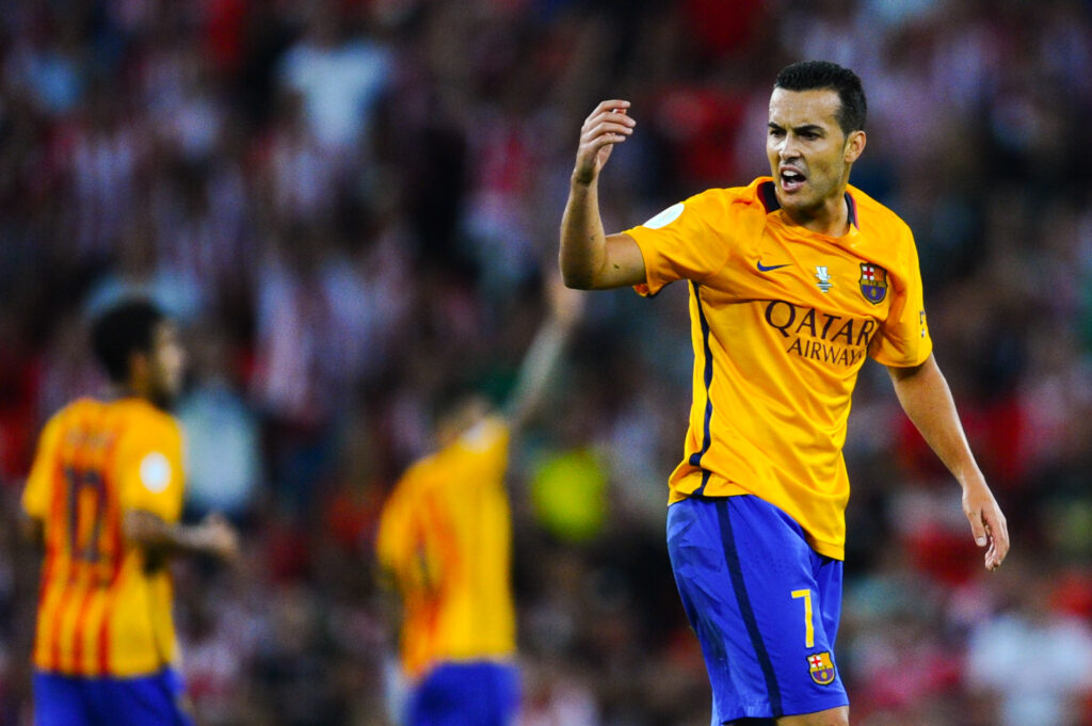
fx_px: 12123
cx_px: 546
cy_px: 363
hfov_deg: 5.2
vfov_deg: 3.4
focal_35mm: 400
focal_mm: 400
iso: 2000
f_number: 3.2
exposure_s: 1/1250
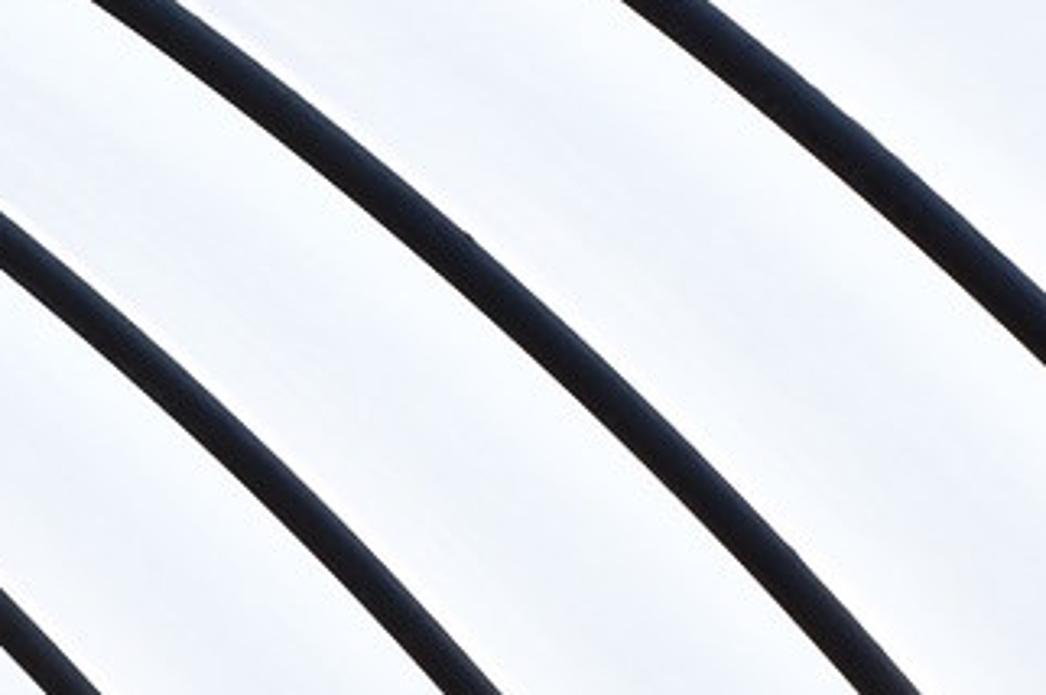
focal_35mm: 582
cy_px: -799
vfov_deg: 2.3
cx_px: -1835
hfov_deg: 3.5
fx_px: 16893
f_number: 14
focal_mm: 52
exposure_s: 1/125
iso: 100
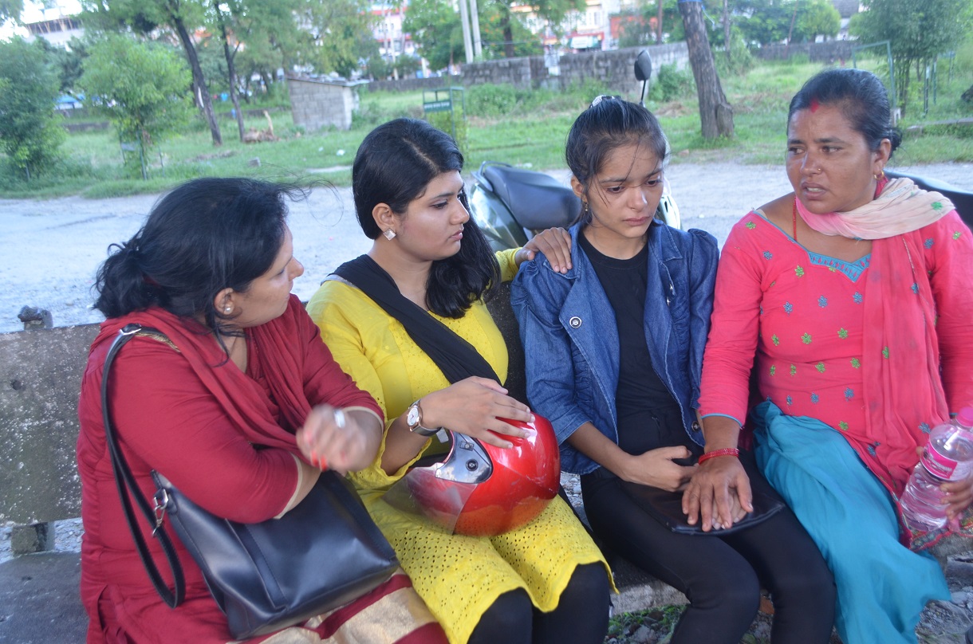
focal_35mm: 36
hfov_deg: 53.2
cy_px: 322
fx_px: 971
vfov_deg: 36.7
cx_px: 486
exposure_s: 1/80
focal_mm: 24
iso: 400
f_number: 4.5
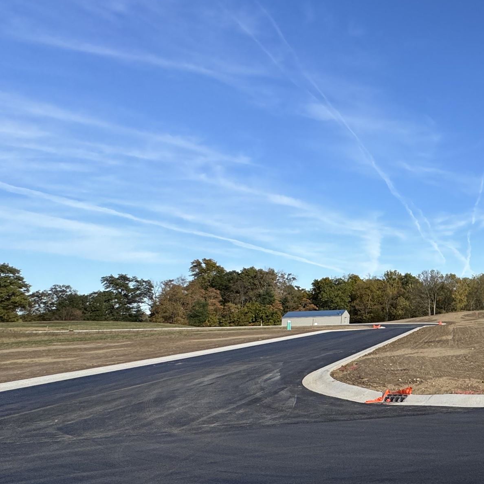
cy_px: 212
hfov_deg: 36.2
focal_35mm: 32
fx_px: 506
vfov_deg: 51.0
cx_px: 613
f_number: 2.2
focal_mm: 2.22
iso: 50
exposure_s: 1/1449
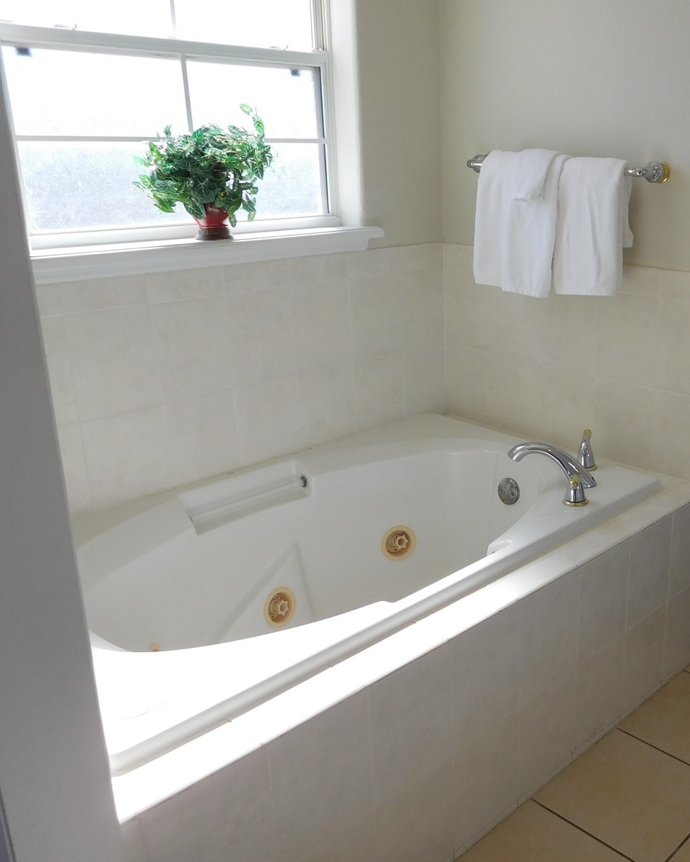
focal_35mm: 33
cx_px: 529
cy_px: 428
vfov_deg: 54.2
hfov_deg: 43.0
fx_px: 842
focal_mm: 4.5
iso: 125
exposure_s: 1/200
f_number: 3.4
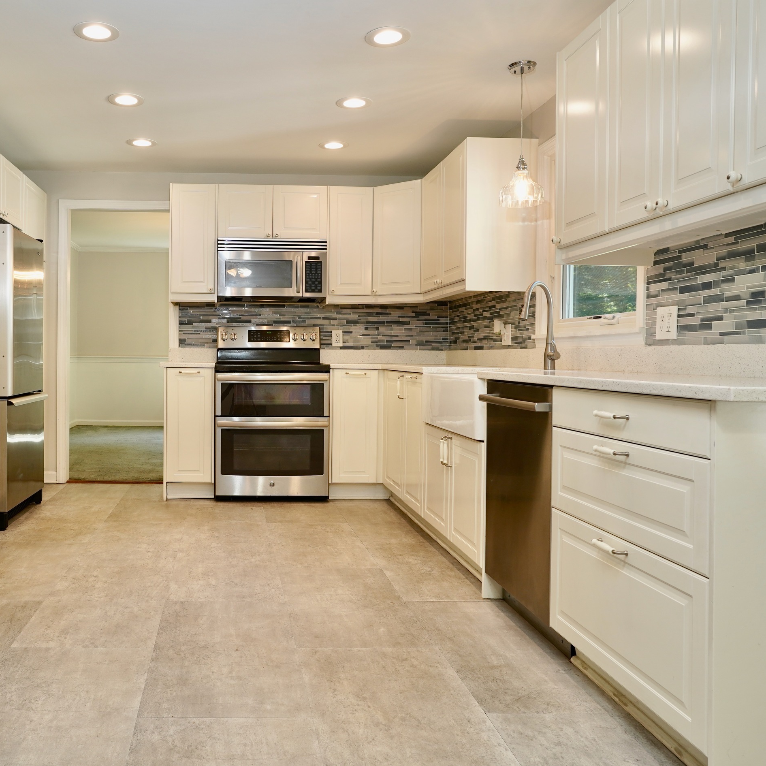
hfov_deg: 54.5
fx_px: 726
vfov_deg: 55.6
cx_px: 255
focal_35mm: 29
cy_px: 363
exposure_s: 1/20
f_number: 8
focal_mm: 21
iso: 320
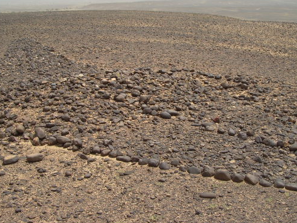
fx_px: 420
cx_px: 145
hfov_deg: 38.9
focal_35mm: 49
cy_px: 88
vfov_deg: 29.6
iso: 50
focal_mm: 5.8
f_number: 4.3
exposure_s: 1/500
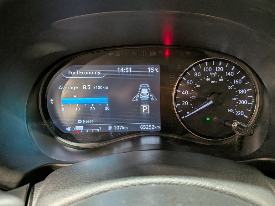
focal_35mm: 28
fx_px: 222
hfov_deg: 63.4
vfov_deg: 49.7
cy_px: 97
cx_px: 147
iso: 64
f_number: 1.7
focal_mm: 4.53
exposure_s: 1/100
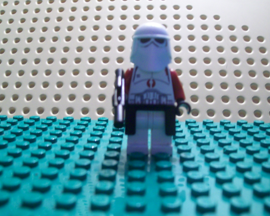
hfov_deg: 43.8
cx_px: 129
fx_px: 336
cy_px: 110
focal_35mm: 42
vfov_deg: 35.7
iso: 160
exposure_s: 1/17.7
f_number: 2.7
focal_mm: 6
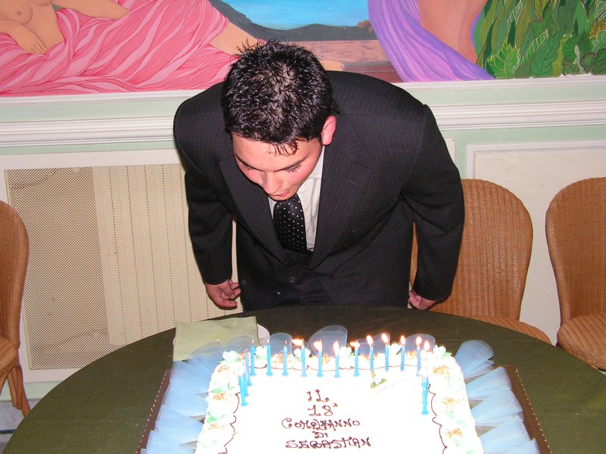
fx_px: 770
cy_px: 227
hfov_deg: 42.9
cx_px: 303
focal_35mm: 44
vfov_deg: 32.9
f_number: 3.2
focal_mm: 7.4
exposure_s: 1/40
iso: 200
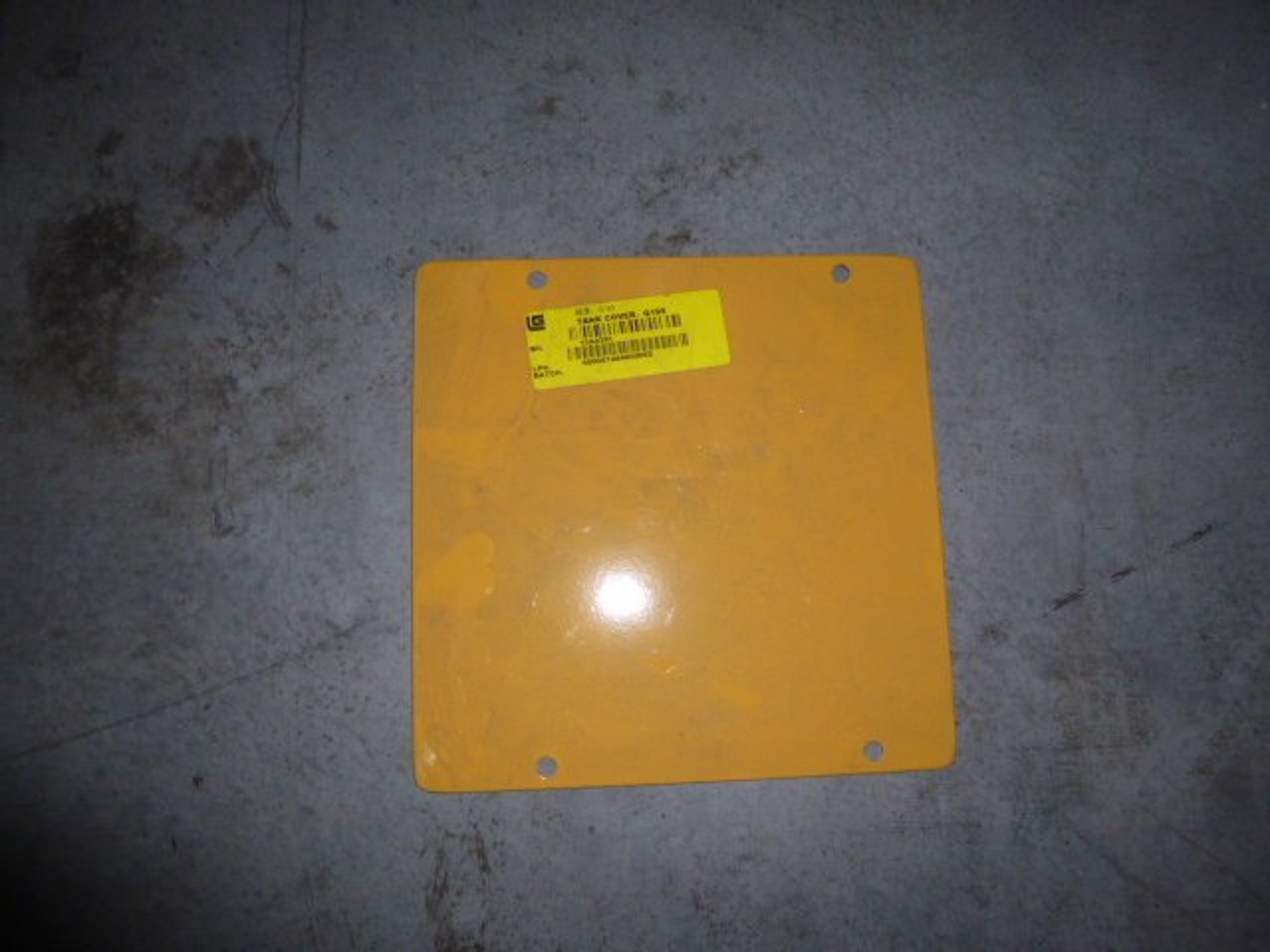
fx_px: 917
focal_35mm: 25
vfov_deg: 54.9
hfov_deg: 69.4
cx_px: 635
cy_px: 476
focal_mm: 4.5
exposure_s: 1/60
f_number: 3.1
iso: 100
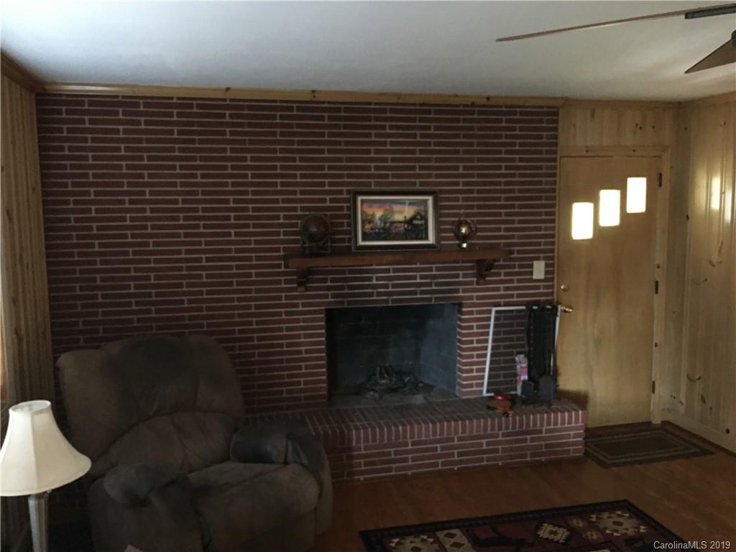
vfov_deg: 48.2
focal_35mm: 29
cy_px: 276
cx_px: 368
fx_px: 617
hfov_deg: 61.7
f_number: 2.2
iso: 125
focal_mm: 4.15
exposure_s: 1/4
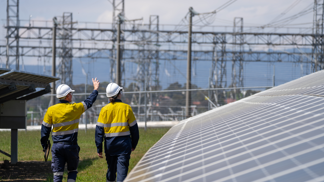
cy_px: 95
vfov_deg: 6.5
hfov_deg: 11.6
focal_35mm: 186
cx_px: 162
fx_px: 1598
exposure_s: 1/320
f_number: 5.6
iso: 50
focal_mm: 177
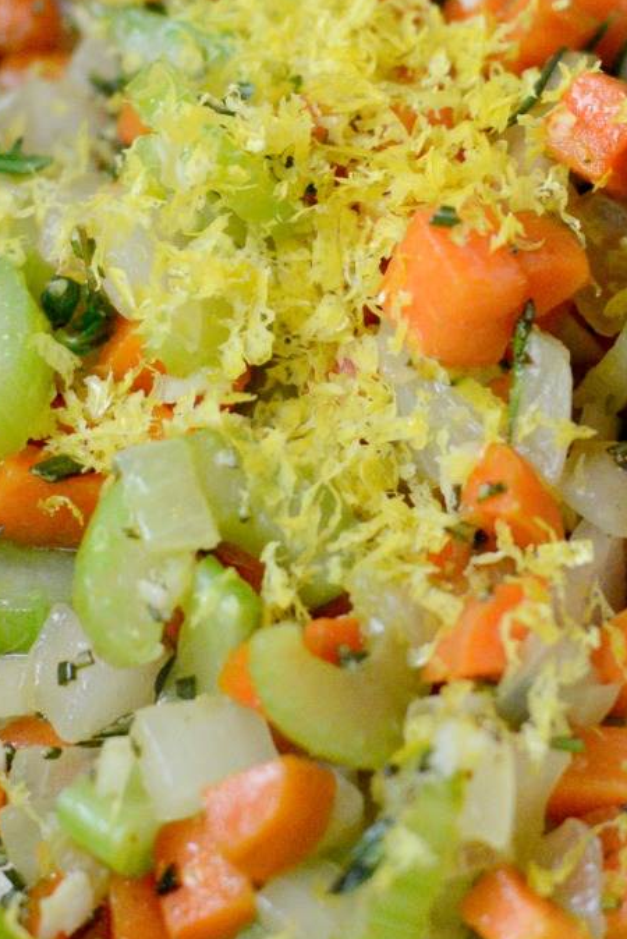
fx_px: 4280
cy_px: 442
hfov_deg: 8.4
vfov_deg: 12.5
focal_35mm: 164
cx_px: 387
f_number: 2.8
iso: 2500
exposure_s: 1/1000
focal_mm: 50
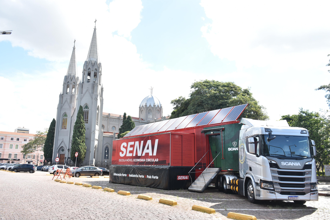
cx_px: 165
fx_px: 248
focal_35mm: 27
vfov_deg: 48.0
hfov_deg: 67.4
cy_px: 110
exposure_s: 1/160
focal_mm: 18
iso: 100
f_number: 5.6
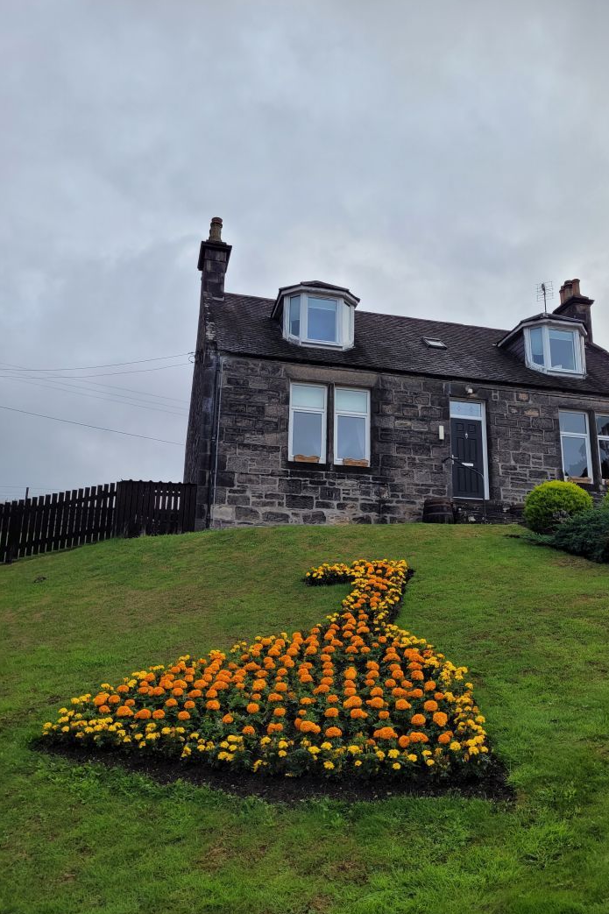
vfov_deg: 65.5
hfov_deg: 46.2
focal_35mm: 28
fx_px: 711
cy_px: 450
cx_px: 353
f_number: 1.8
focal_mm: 5.4
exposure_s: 1/1714
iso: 40
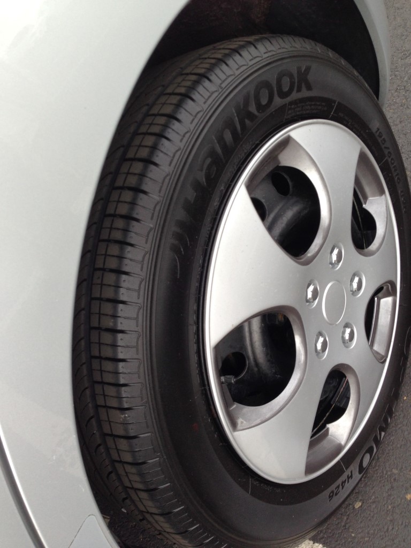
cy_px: 274
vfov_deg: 55.4
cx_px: 206
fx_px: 522
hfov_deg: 42.9
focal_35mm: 33
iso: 64
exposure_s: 1/120
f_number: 2.4
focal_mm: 4.12
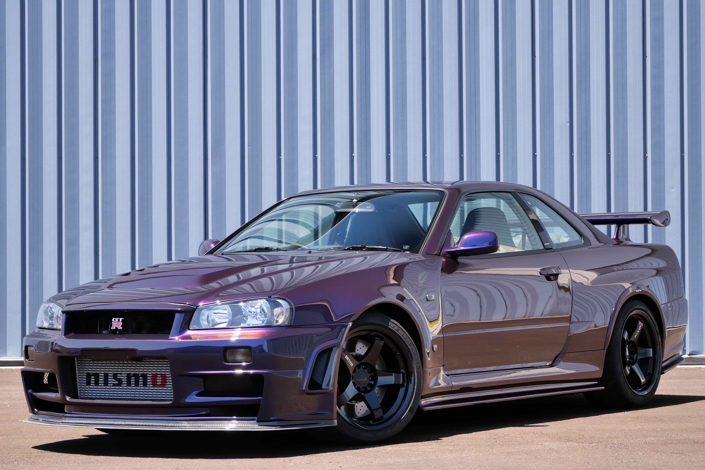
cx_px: 352
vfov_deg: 13.6
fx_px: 1978
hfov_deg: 20.2
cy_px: 235
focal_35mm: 101
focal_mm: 49
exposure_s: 1/250
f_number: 5.6
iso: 640
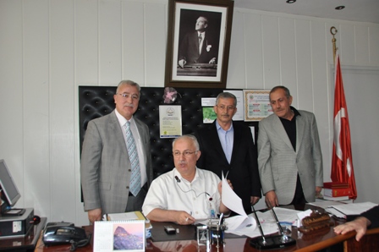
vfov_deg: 43.5
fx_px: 316
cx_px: 190
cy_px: 126
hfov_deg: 62.0
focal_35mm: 30
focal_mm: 20
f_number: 3.5
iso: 800
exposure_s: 1/60
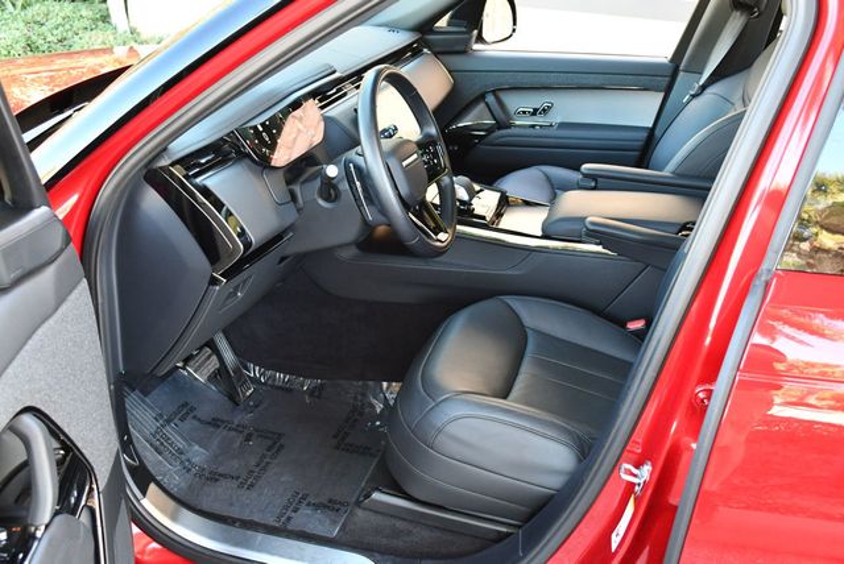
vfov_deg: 36.9
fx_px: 845
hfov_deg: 53.1
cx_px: 422
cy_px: 282
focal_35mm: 36
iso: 1100
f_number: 3.5
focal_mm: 18
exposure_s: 1/125
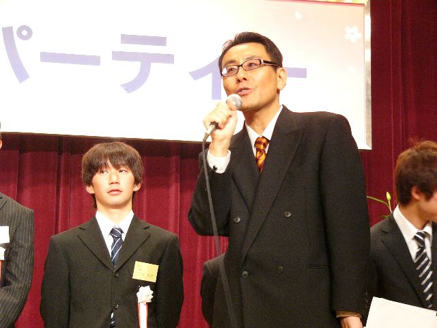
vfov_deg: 14.6
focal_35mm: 101
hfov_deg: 19.4
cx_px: 218
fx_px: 1275
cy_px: 164
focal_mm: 16.8
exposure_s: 1/20
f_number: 2.8
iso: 200
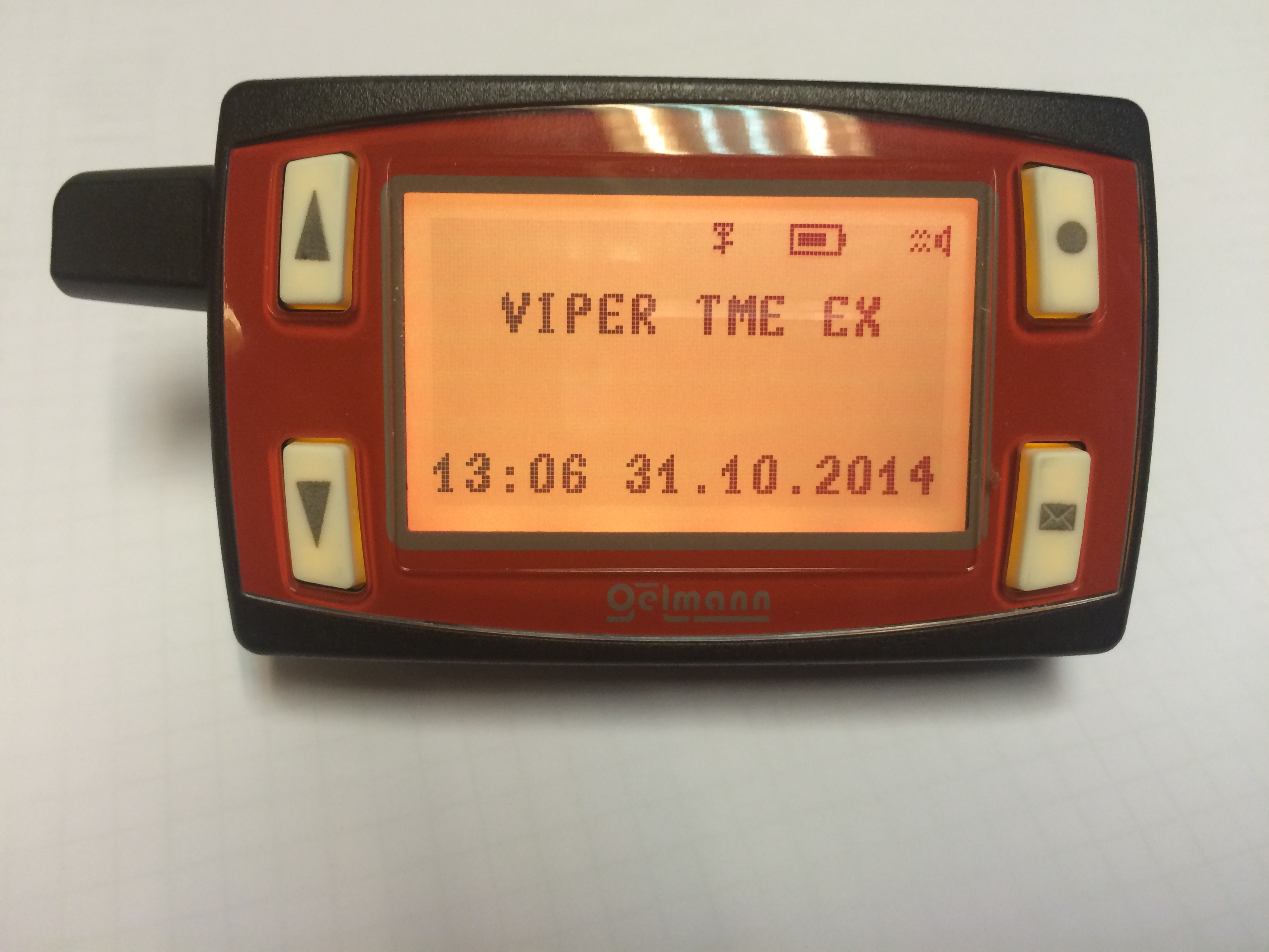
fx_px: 1063
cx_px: 634
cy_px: 476
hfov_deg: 61.7
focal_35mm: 29
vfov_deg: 48.2
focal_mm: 4.15
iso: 64
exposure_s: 1/33
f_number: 2.2
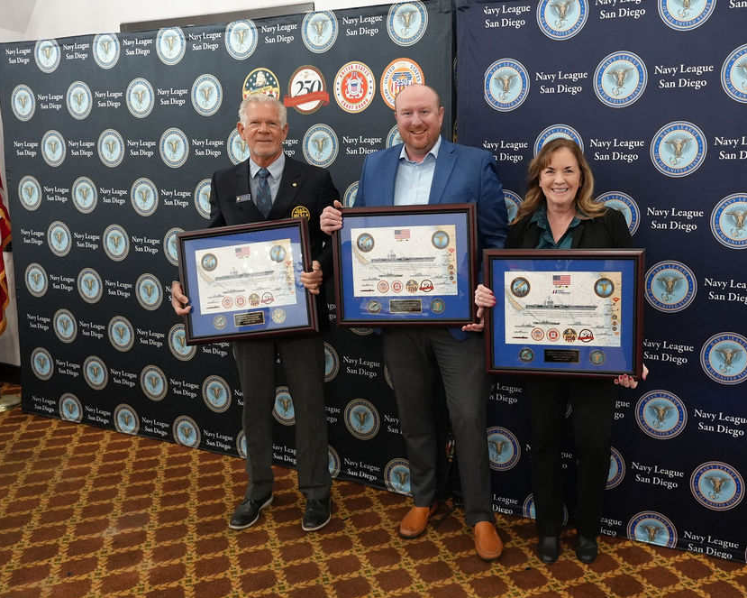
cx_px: 460
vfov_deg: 49.1
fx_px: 654
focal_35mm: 30
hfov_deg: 58.8
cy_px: 301
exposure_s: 1/160
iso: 5000
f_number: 4
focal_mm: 25.5
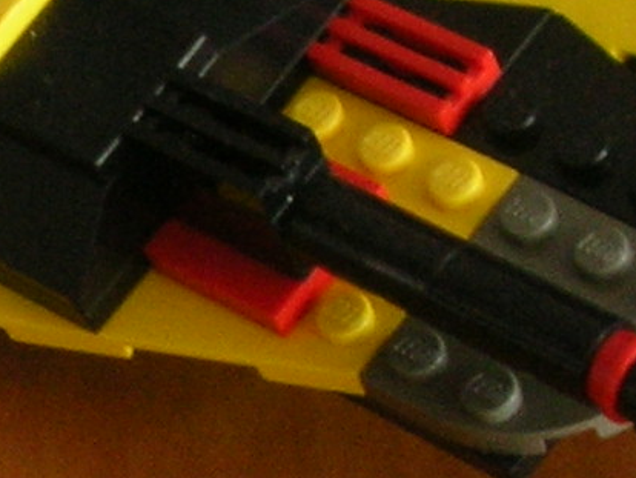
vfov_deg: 6.8
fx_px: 4026
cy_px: 487
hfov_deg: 8.7
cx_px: -472
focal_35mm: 219
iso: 118
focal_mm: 5.8
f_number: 3
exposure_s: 1/3.9
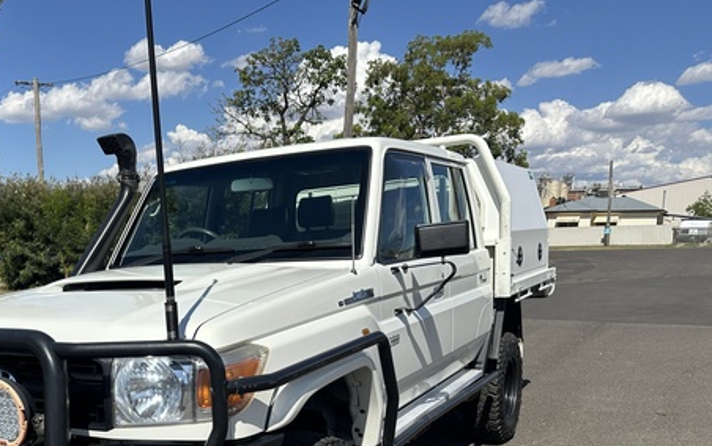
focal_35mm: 36
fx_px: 699
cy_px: 364
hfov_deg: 52.4
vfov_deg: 34.2
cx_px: 210
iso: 80
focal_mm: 6.86
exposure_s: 1/5848
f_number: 1.78
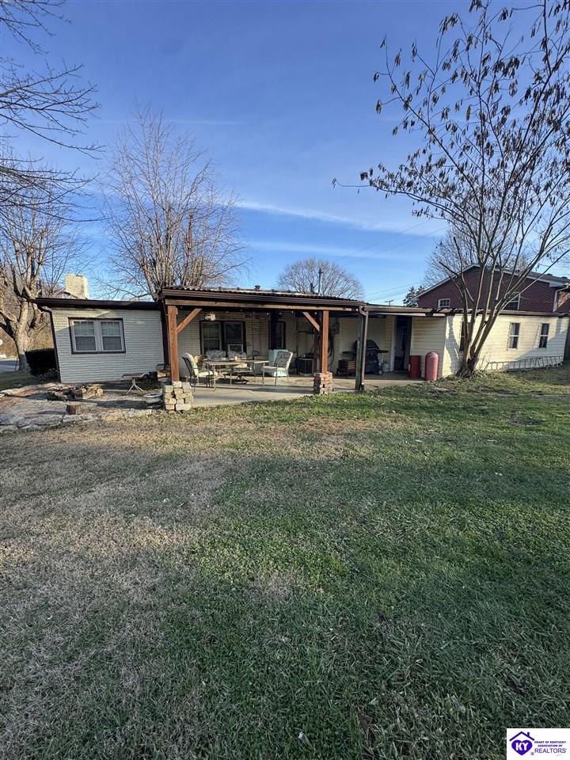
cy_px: 380
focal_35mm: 14
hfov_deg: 85.7
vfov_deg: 102.1
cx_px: 285
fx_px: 307
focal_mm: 2.22
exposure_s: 1/578
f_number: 2.2
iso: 40
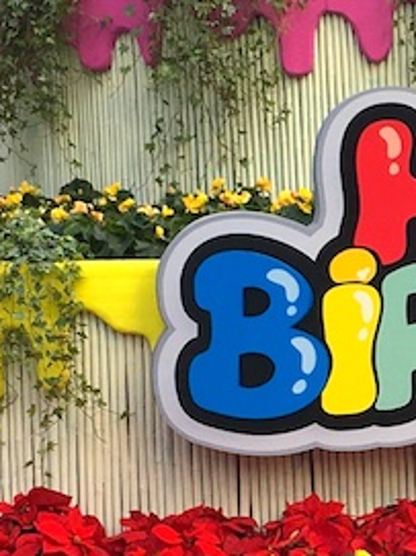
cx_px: 586
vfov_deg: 14.4
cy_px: 410
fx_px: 2197
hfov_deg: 10.5
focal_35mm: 137
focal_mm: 4.15
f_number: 2.2
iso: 25
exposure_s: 1/534
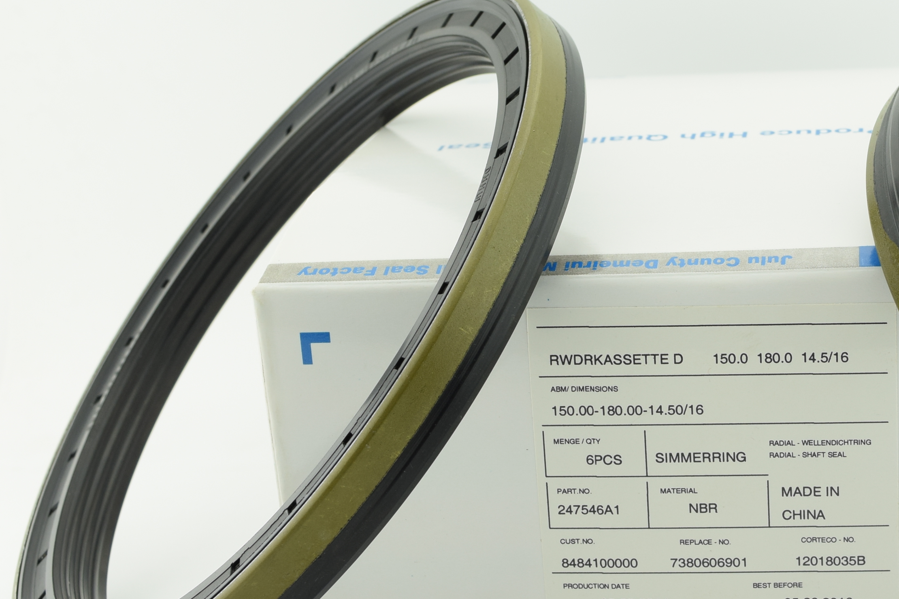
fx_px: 2048
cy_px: 345
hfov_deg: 24.1
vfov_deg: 16.6
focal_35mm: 82
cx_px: 808
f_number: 9
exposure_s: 1/50
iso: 200
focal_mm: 27
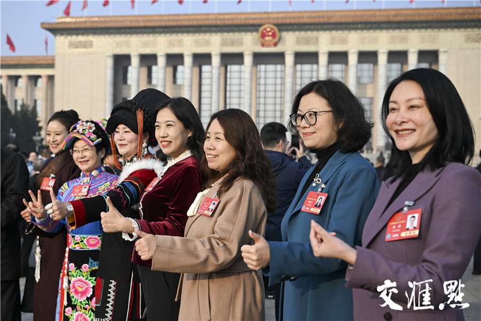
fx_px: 534
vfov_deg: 33.4
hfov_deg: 48.5
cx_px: 240
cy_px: 160
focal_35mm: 40
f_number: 4
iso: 400
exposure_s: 1/2500
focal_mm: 40
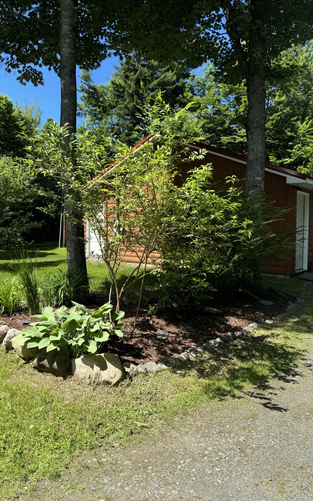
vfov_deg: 70.4
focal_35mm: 26
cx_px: 124
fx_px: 355
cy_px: 255
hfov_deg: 47.3
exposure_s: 1/1980
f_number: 1.78
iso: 80
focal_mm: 6.76
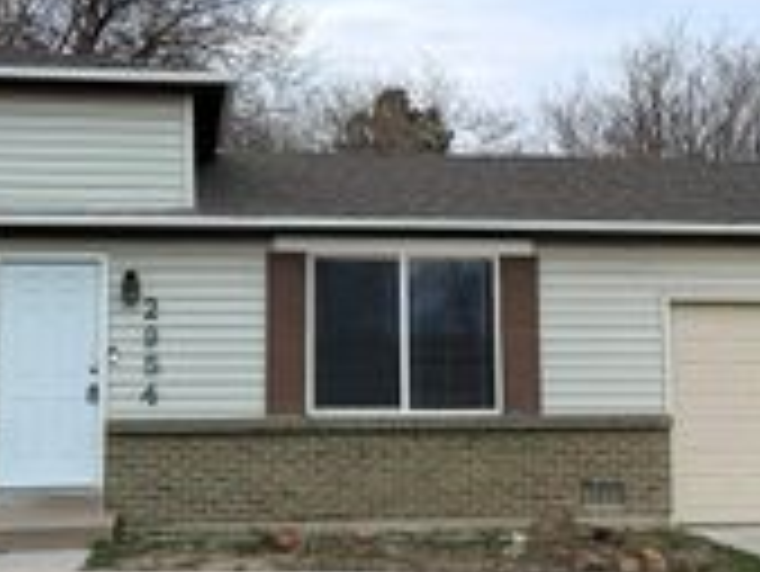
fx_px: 1560
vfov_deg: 20.7
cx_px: 418
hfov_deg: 27.4
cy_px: 241
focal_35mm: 71
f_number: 1.78
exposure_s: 1/1855
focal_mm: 6.76
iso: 80
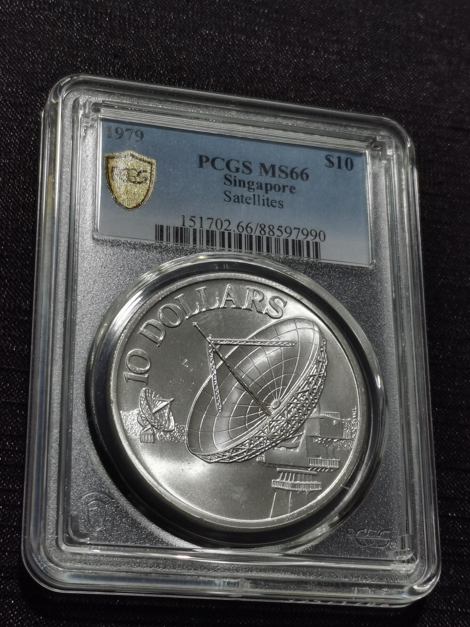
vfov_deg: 26.0
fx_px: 1358
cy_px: 314
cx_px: 235
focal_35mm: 75
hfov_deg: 19.6
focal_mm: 5.58
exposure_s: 1/167
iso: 50
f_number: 1.8
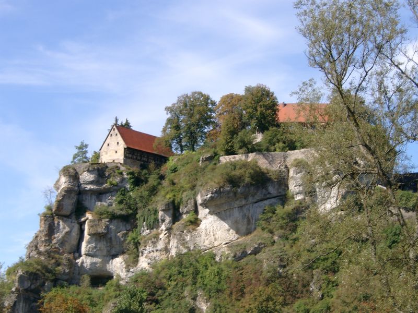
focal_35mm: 99
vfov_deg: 14.9
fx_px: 1195
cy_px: 156
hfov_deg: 19.8
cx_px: 209
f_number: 4
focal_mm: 20.5
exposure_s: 1/383
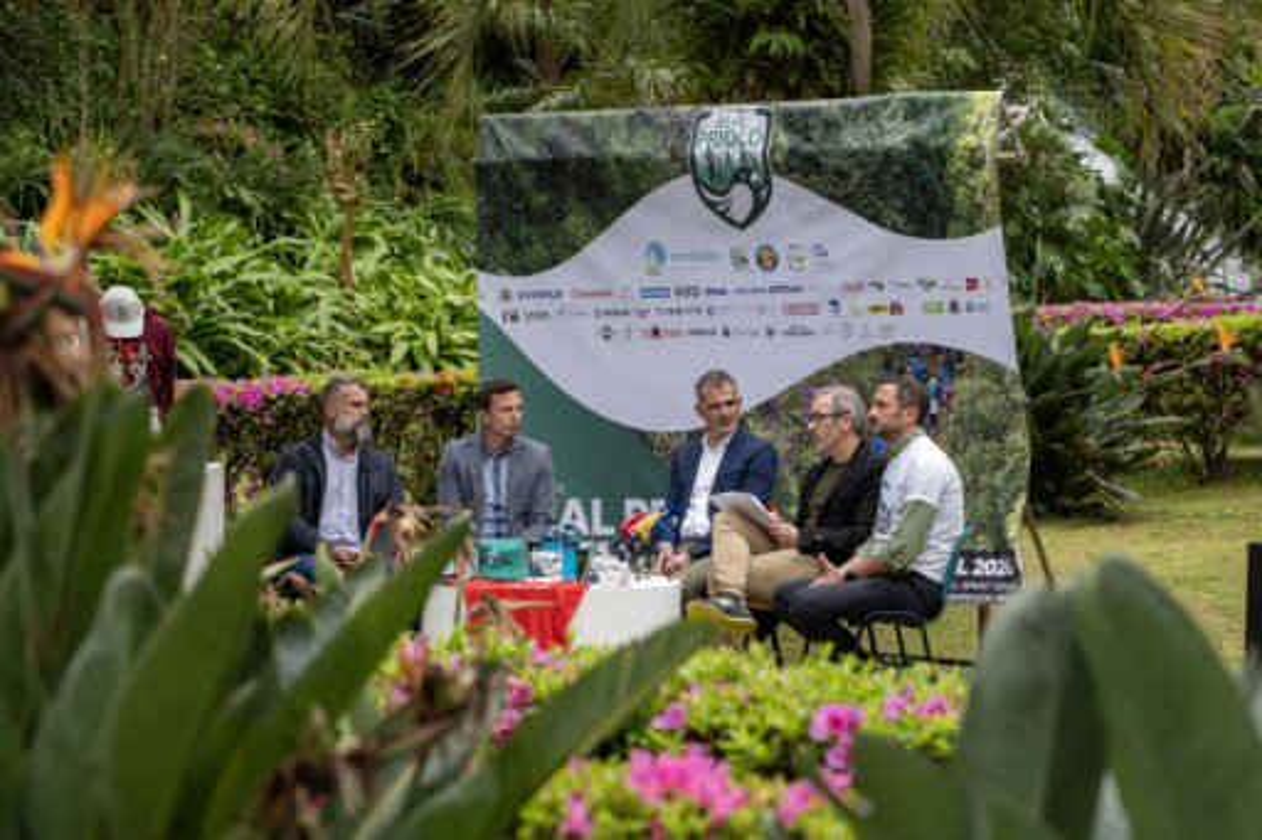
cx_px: 631
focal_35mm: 116
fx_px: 4065
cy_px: 420
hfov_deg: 17.6
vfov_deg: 11.8
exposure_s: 1/200
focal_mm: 116
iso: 400
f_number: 7.1
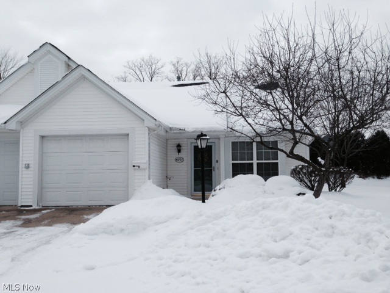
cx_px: 195
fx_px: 372
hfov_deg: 55.4
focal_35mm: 33
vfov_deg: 42.9
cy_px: 146
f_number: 2.4
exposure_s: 1/1261
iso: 50
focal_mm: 4.12
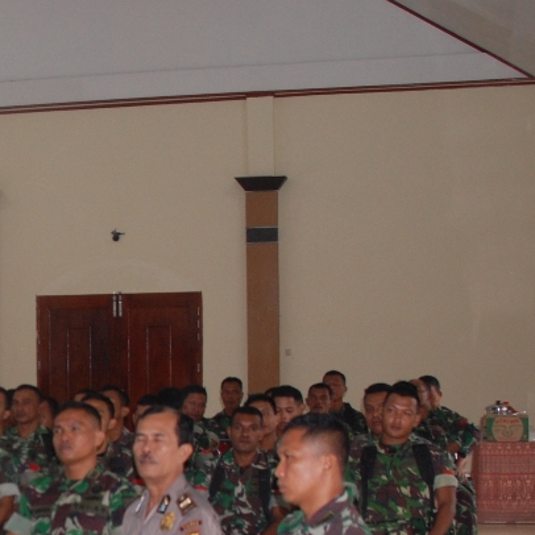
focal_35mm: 90
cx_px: -88
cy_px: 418
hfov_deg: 18.4
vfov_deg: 19.1
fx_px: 1574
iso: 500
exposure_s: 1/60
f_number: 3.5
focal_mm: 28
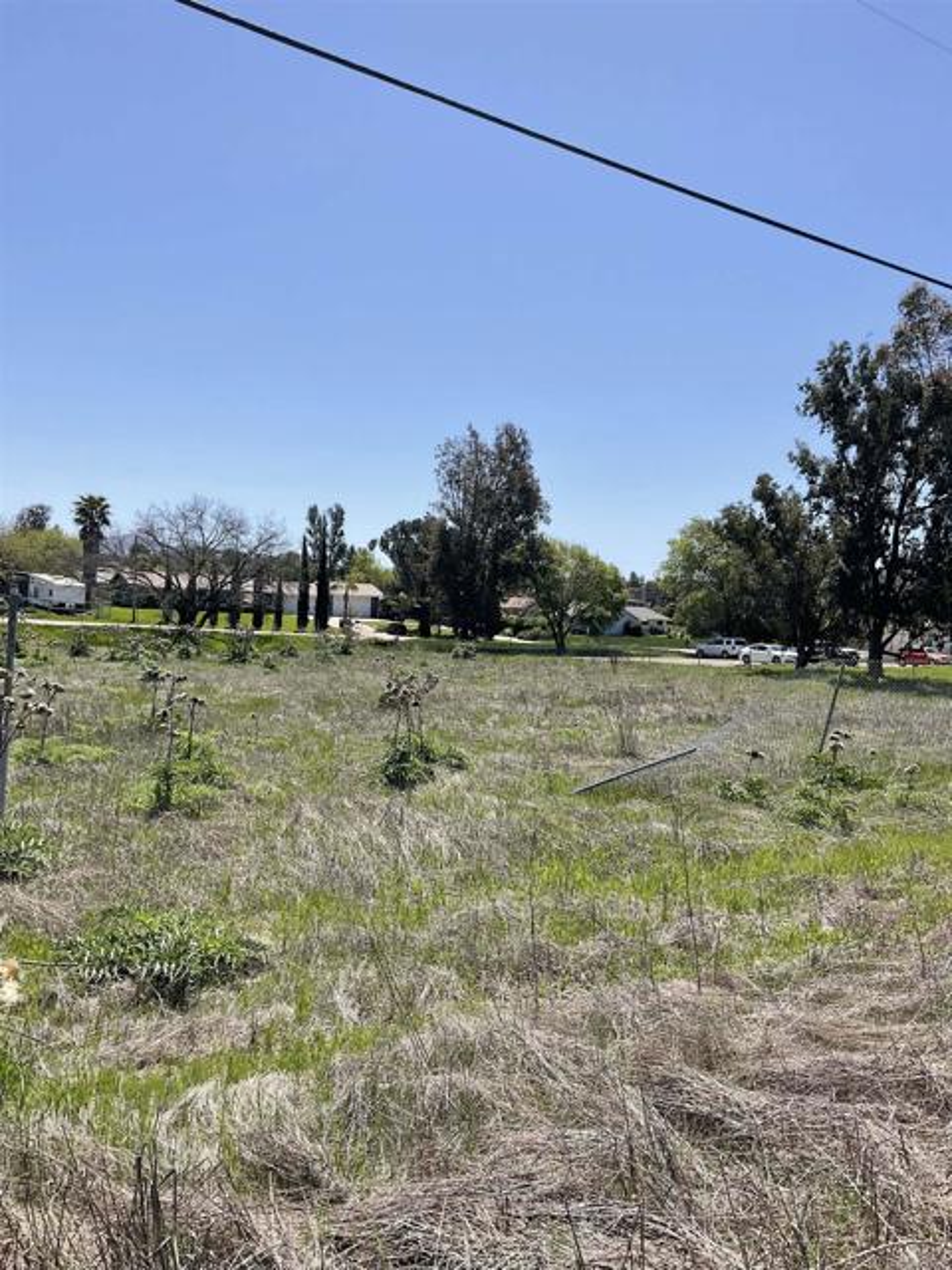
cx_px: 476
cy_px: 635
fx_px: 1063
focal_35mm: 29
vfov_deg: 61.7
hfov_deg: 48.2
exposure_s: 1/2320
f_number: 1.8
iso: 20
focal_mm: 3
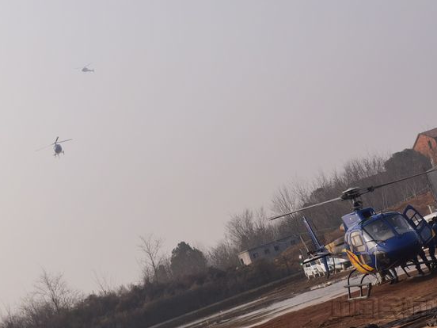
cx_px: 220
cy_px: 151
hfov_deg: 22.3
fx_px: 1111
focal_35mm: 88
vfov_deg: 16.8
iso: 50
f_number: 2.4
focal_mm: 7.48
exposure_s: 1/1912
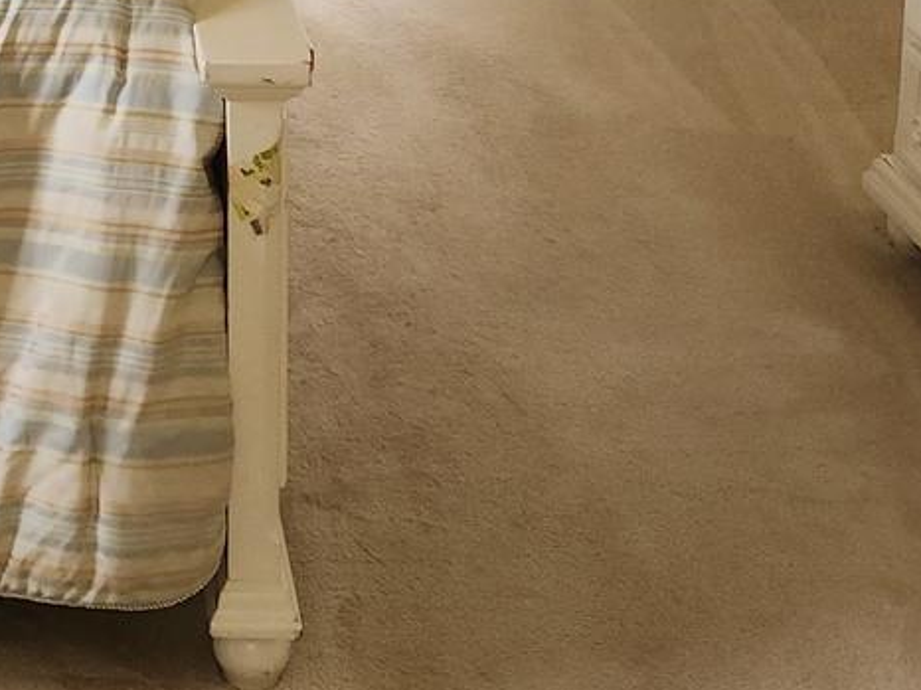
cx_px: -136
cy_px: -388
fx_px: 2101
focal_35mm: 79
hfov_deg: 23.0
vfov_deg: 16.7
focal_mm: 5.4
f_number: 1.8
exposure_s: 1/40
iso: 100
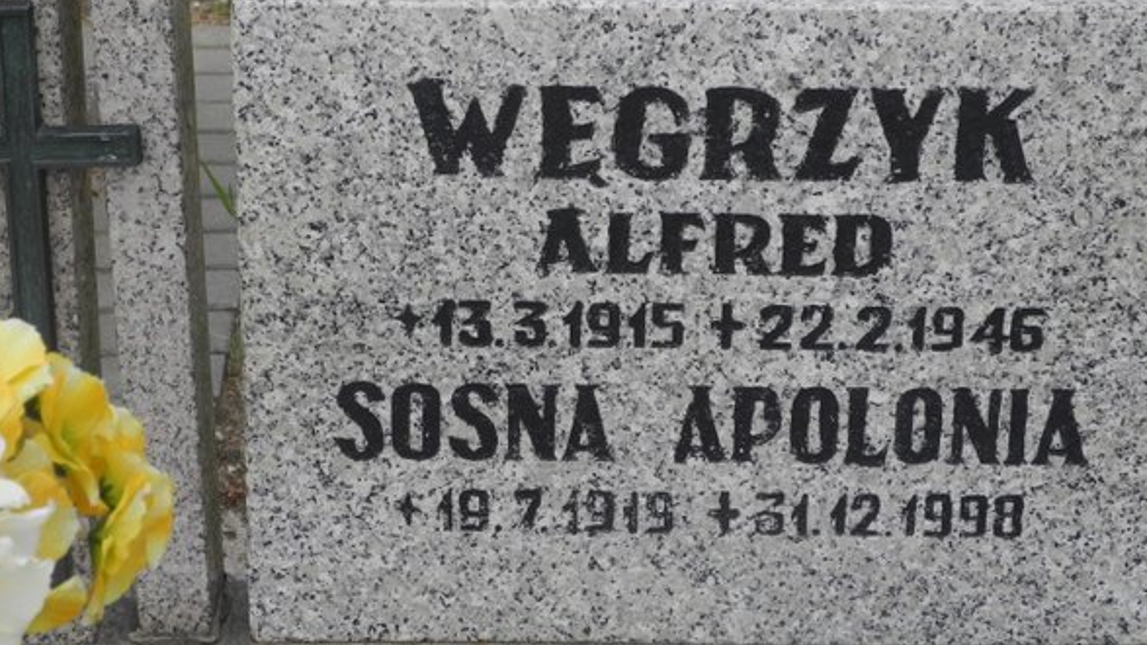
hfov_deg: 21.1
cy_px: 264
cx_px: 510
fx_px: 3071
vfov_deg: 12.0
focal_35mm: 101
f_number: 4
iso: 100
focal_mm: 14.5
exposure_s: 1/500
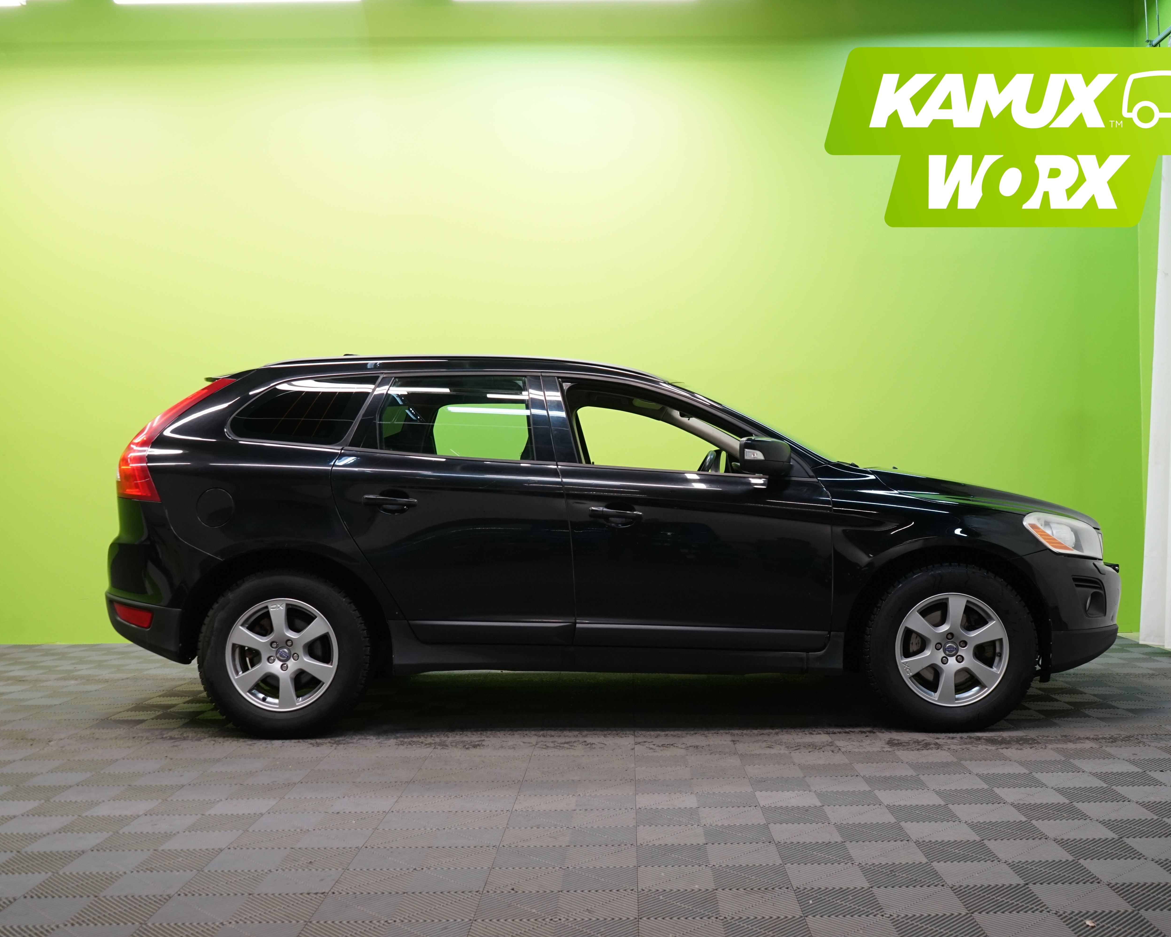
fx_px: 1178
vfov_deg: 43.4
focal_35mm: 34
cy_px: 467
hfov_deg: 52.8
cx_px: 619
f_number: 5.6
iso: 800
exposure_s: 1/50
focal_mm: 30
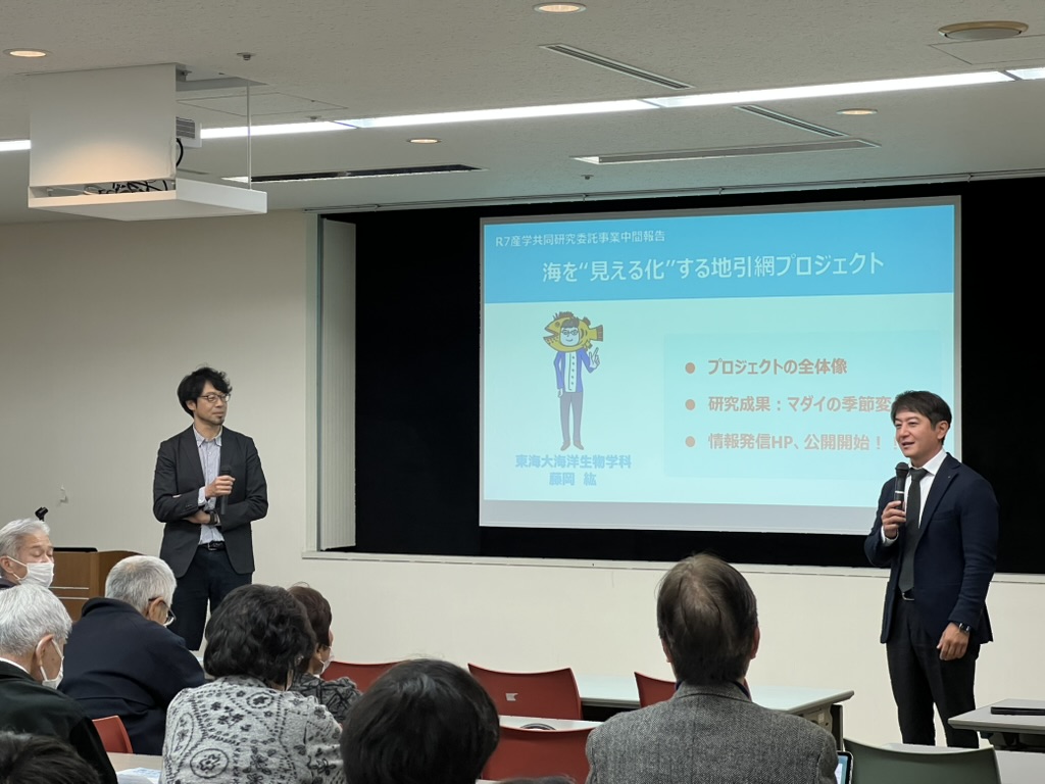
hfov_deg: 25.3
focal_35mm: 77
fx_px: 2325
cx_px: 522
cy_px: 392
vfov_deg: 19.1
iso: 200
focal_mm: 9
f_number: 2.8
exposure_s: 1/120
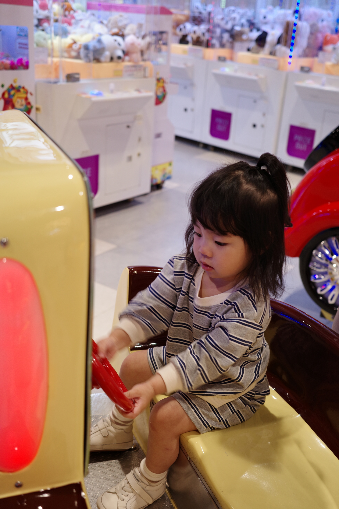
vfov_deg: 48.5
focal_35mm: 40
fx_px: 565
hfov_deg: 33.4
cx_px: 170
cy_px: 254
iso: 200
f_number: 2.8
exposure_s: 1/50
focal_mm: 26
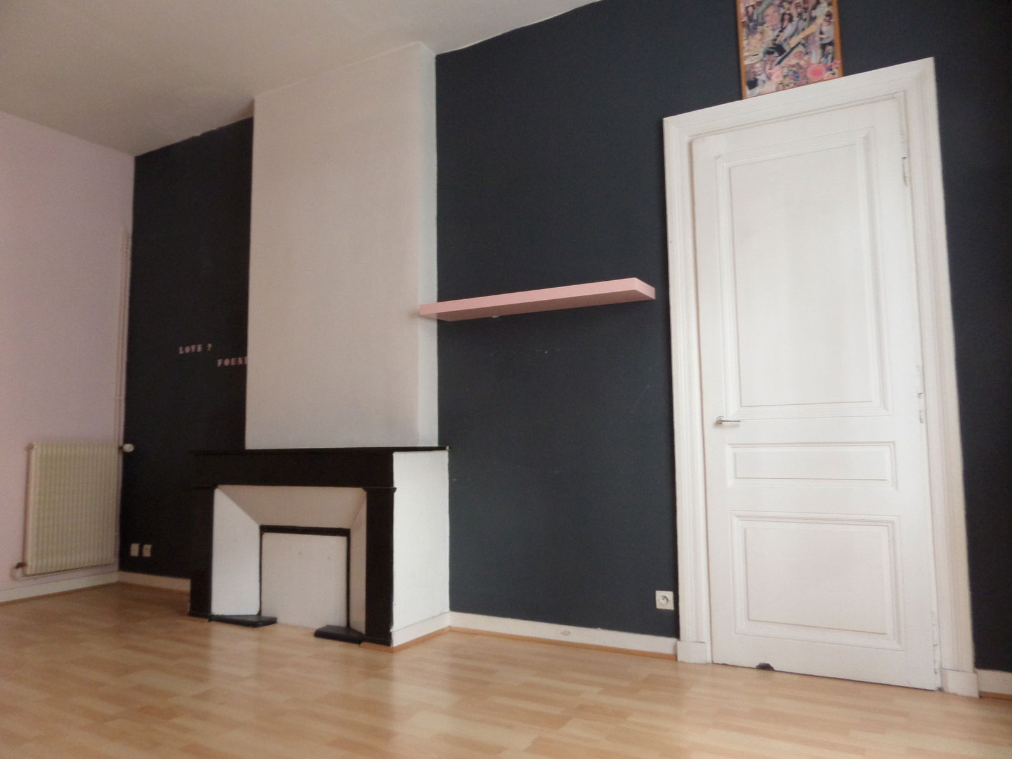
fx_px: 702
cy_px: 380
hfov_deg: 71.6
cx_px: 506
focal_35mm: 24
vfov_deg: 56.8
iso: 240
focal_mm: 4
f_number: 3.2
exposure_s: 1/20
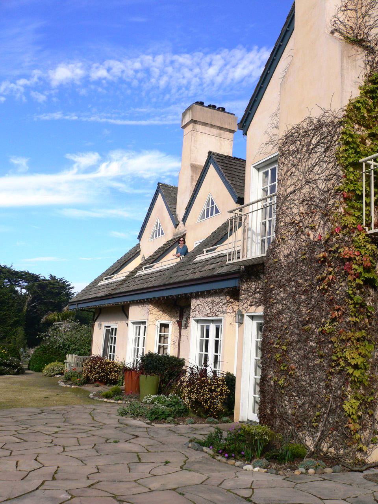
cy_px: 252
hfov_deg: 40.7
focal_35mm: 35
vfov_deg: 52.6
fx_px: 510
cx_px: 189
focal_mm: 5.8
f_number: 5.6
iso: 80
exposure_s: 1/320
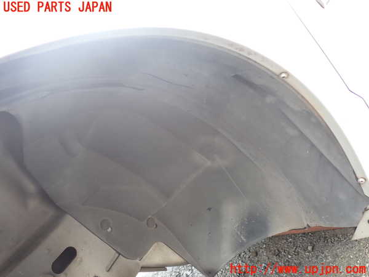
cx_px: 184
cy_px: 138
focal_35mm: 30
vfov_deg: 46.8
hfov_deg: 60.0
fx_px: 320
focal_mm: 5.4
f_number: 2.3
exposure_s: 1/100
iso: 100
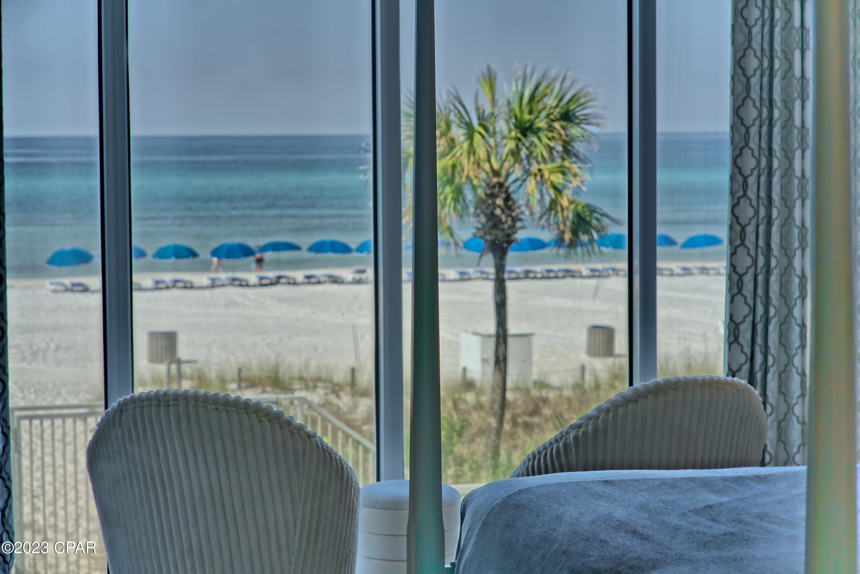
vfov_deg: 16.1
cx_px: 430
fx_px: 2031
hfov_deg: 23.9
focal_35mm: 85
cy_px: 287
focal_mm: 85
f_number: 8
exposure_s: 1/200
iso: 100
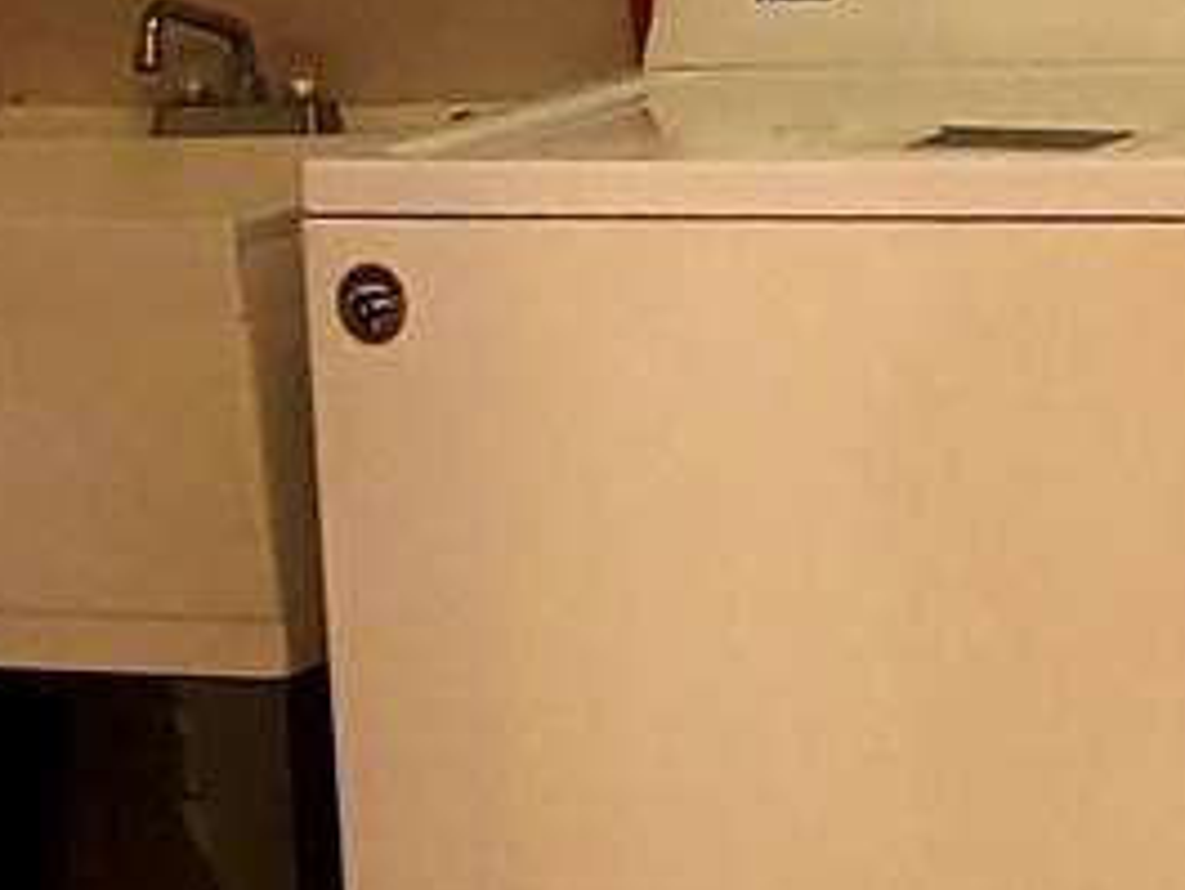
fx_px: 6884
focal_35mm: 201
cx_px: -31
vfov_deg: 7.4
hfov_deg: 9.8
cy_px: 841
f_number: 2
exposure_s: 1/120
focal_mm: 3.08
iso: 250
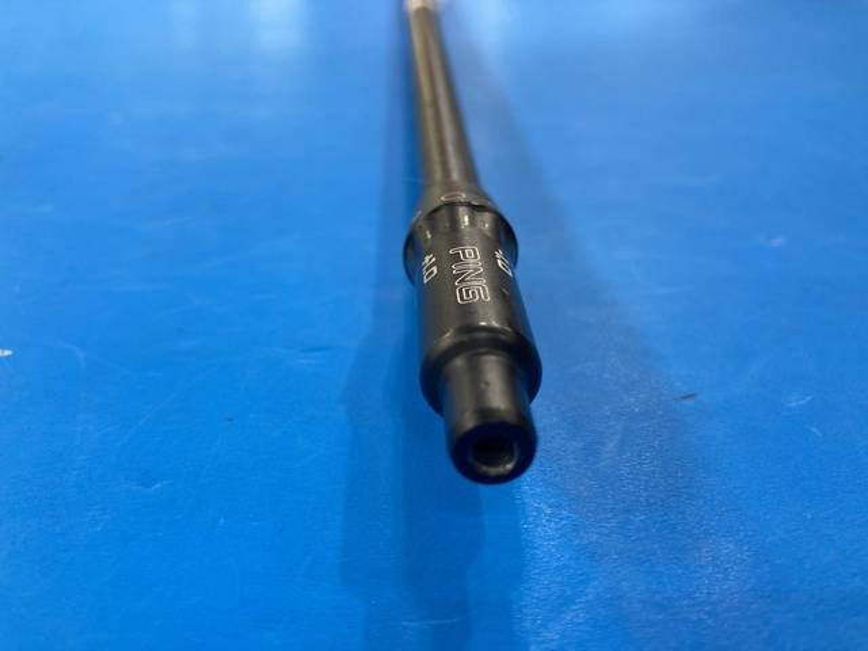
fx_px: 702
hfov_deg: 63.4
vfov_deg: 49.7
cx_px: 434
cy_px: 326
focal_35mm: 28
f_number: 1.8
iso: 64
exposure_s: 1/50
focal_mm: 3.99
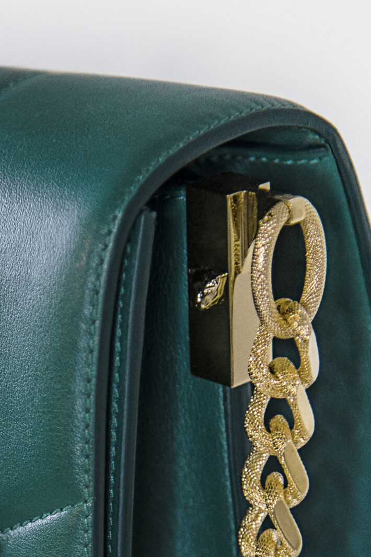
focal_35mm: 204
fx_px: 3157
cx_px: 85
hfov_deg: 6.7
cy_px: 518
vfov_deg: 10.0
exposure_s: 1/100
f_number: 4
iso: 1000
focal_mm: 85
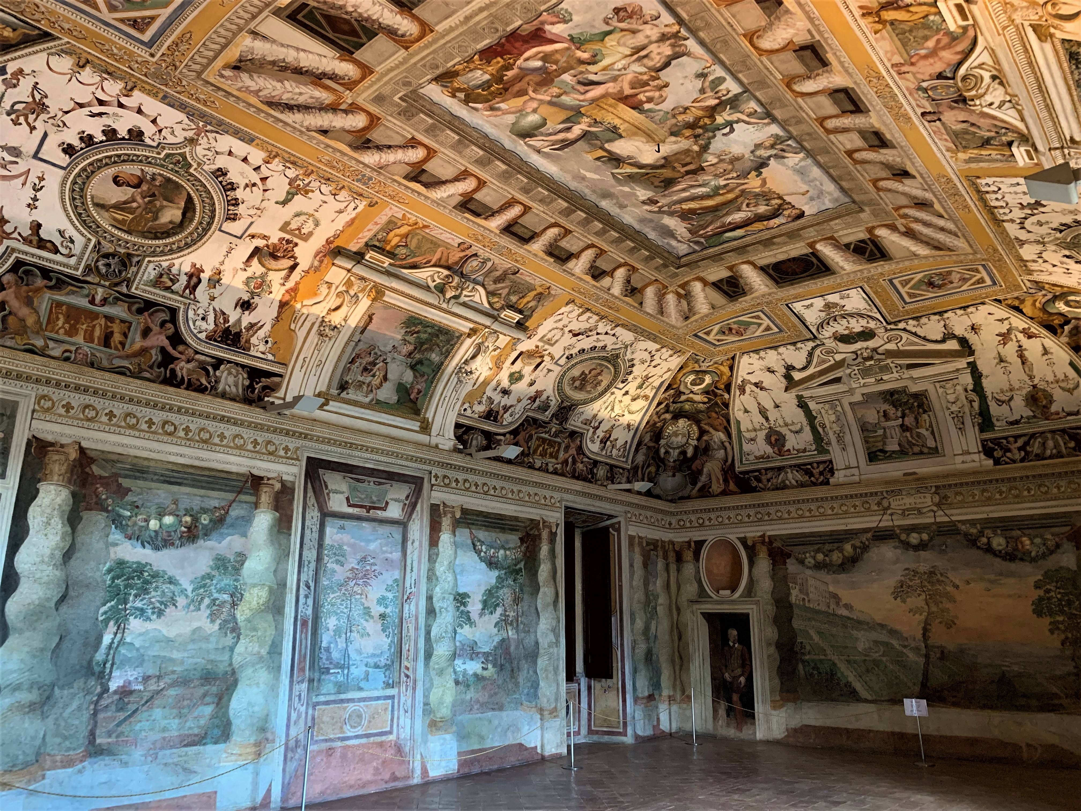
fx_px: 812
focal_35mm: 26
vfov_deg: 53.1
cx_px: 540
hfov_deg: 67.3
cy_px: 406
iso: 320
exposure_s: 1/50
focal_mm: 4.25
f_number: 1.8
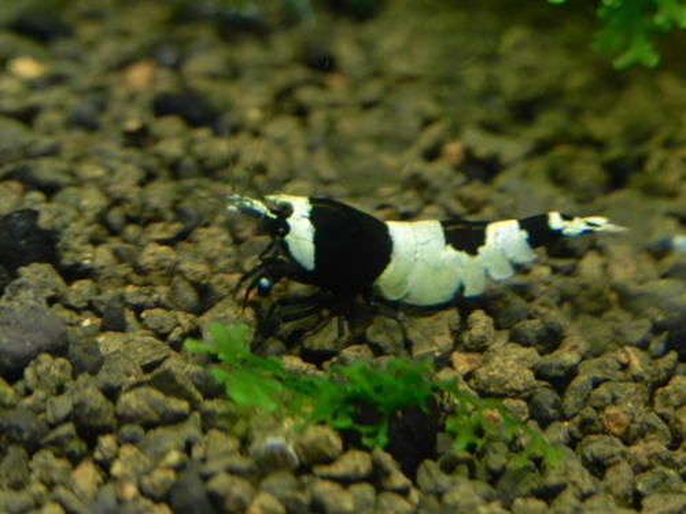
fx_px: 2081
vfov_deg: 14.1
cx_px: 343
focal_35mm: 105
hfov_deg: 18.7
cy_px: 257
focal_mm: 18.8
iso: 200
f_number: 4
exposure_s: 1/13.2
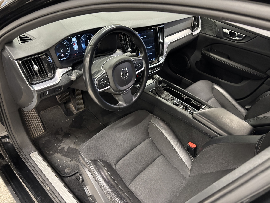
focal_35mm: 26
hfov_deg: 67.3
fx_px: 203
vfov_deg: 53.1
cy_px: 102
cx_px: 135
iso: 640
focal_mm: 5.96
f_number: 1.6
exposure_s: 1/33
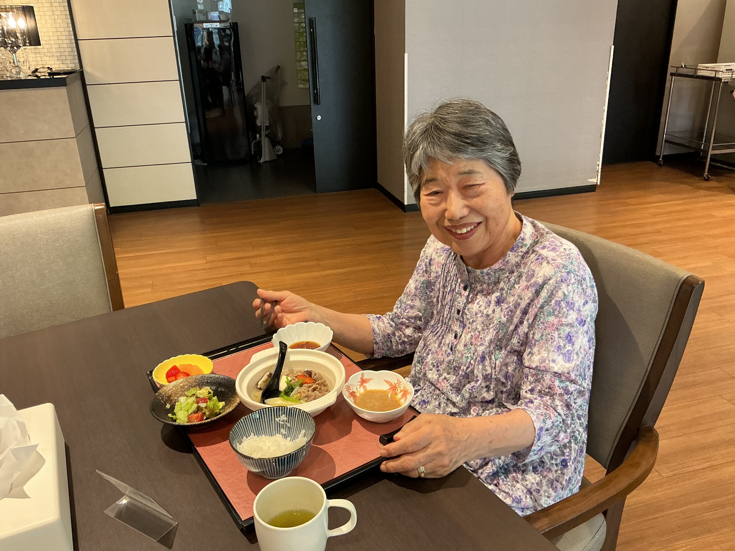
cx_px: 368
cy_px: 276
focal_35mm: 29
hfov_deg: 61.7
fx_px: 616
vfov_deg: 48.2
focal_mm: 3
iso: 160
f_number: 1.8
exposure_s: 1/60
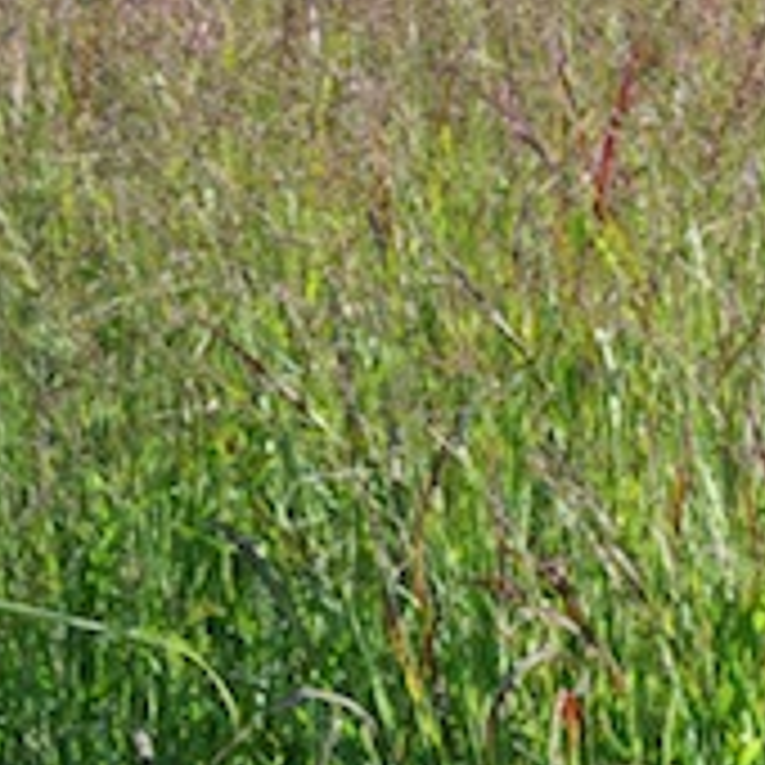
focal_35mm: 341
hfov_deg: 5.1
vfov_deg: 5.1
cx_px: 376
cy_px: 799
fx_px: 8526
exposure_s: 1/250
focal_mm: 82
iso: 200
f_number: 8
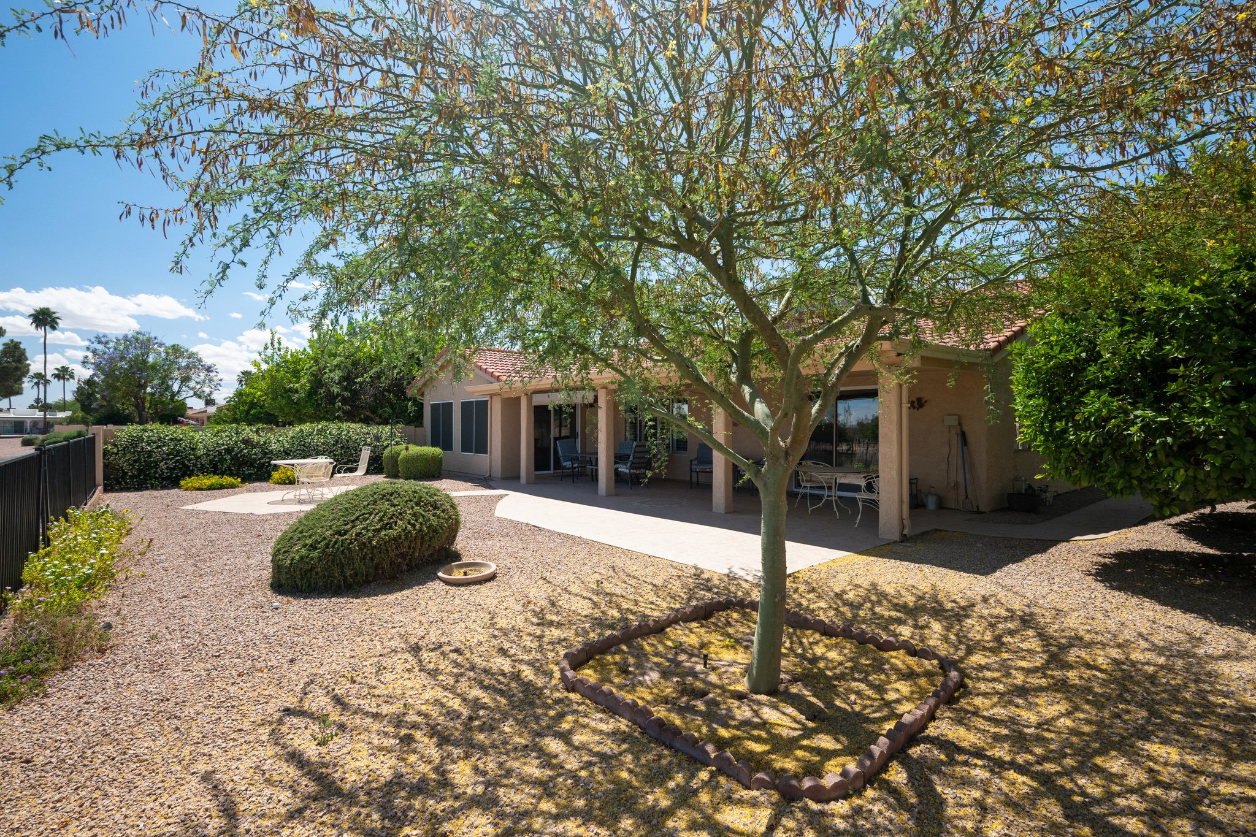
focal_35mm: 16
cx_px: 628
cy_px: 418
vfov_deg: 72.0
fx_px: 576
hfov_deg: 95.0
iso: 320
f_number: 8
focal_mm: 16.5
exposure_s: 1/400
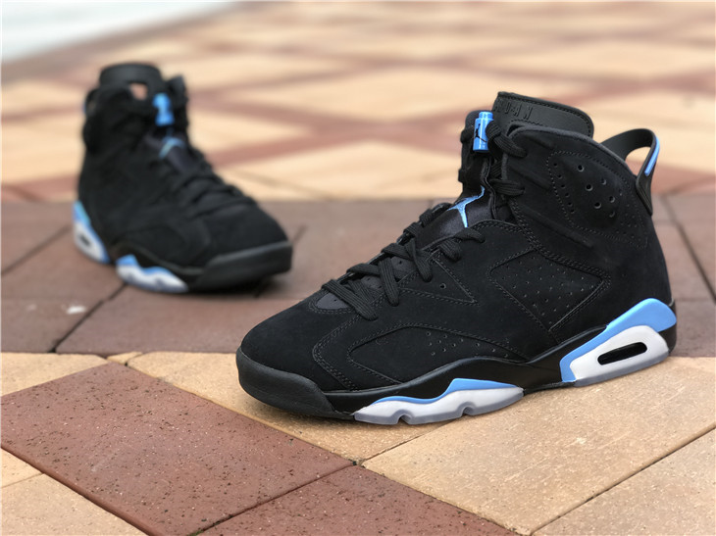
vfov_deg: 25.6
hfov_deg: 33.8
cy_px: 268
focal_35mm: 57
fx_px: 1179
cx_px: 358
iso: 25
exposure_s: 1/100
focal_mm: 6.6
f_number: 2.8
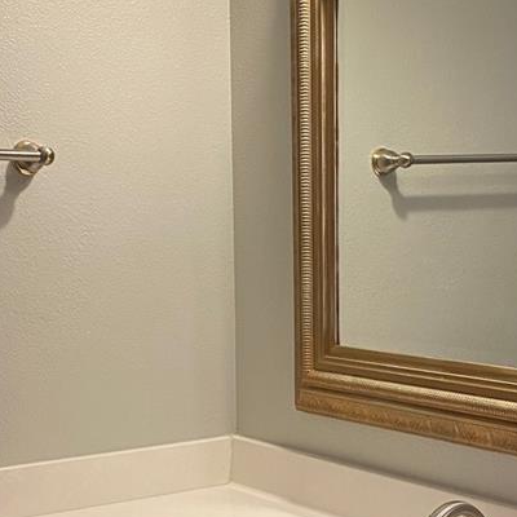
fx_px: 1166
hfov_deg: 25.0
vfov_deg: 24.6
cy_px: 421
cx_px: 269
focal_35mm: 69
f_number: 1.8
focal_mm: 4.25
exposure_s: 1/60
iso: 125
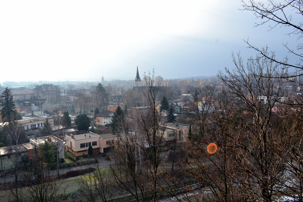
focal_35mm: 27
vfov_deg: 48.0
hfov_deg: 67.4
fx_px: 227
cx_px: 152
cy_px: 101
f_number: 10
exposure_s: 1/320
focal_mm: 18
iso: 400
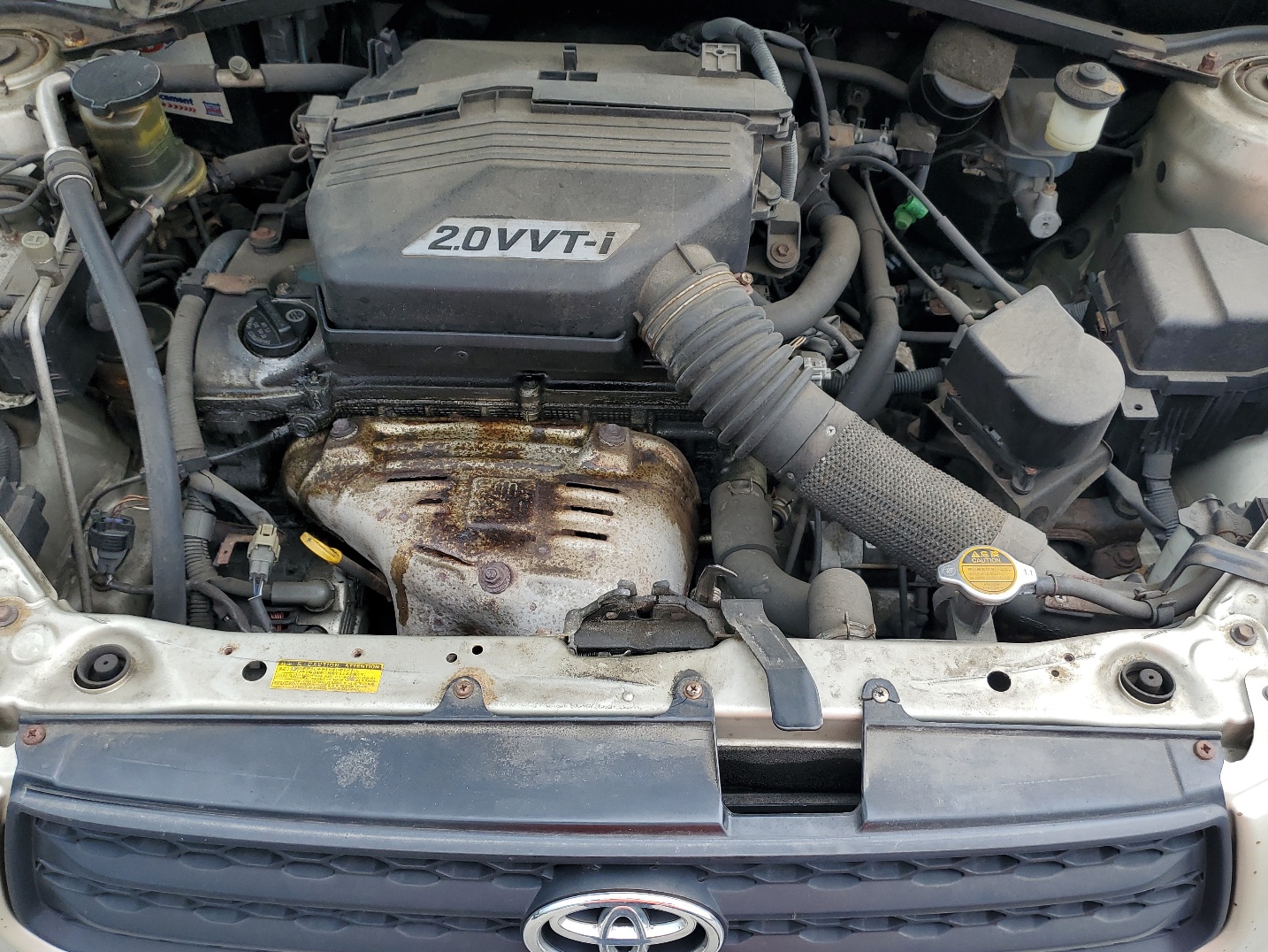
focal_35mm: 29
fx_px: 1062
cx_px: 656
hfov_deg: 61.6
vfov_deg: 48.2
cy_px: 483
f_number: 1.5
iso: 50
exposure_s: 1/200
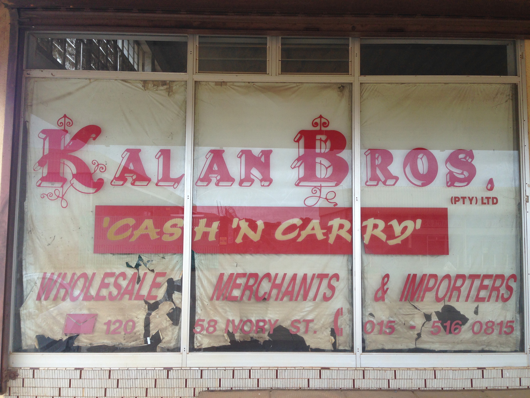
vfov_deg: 42.9
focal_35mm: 33
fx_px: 505
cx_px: 265
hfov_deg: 55.4
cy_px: 199
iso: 50
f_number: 2.4
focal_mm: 4.12
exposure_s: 1/247
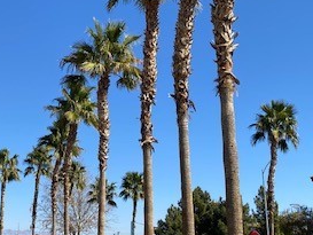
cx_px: 111
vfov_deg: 24.0
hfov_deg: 31.5
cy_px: 117
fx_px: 552
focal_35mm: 61
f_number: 1.8
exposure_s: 1/2688
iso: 32
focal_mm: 4.25
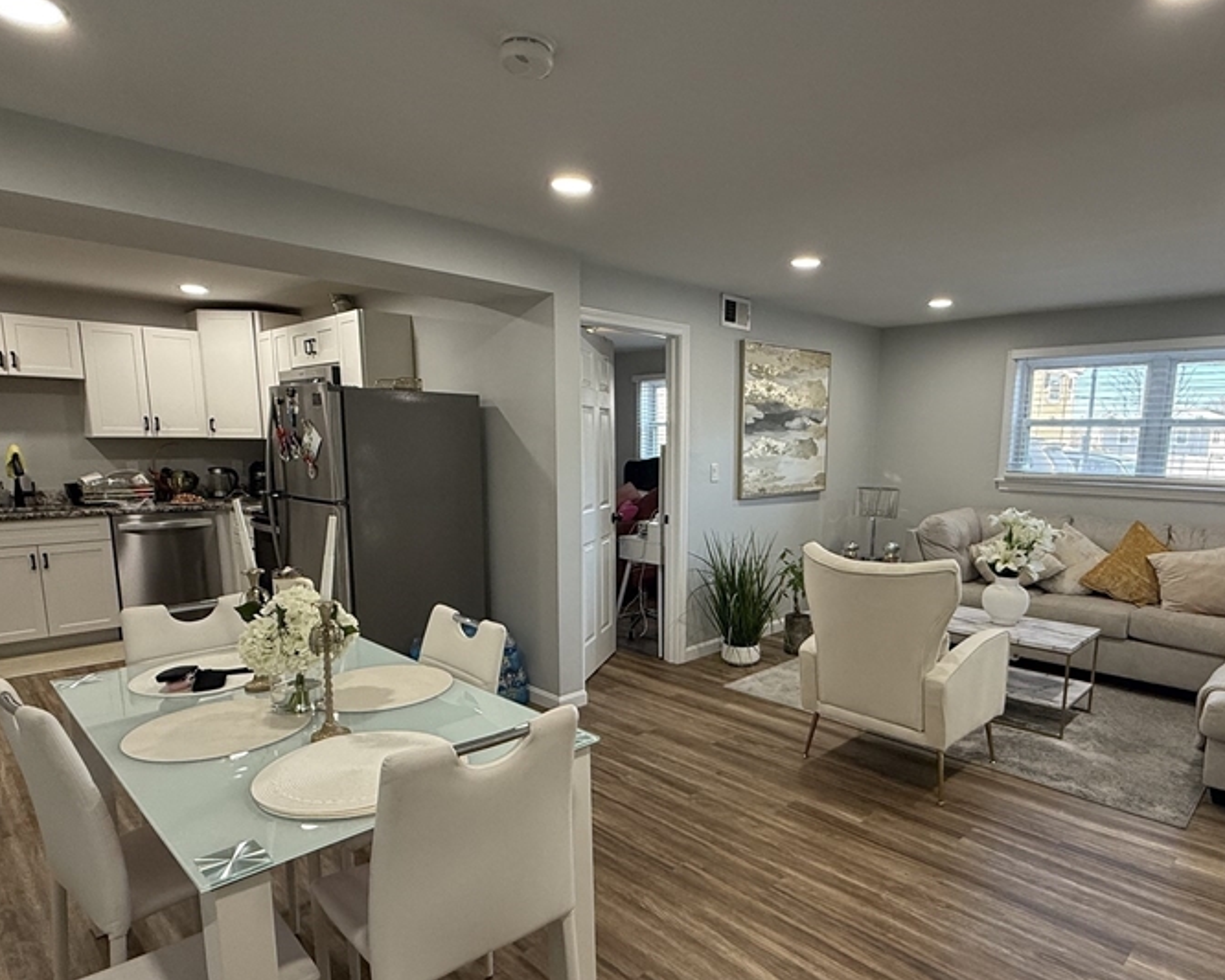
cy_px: 564
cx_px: 690
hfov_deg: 77.3
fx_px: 761
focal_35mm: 21
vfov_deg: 65.2
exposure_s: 1/120
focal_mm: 2.22
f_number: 2.2
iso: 160
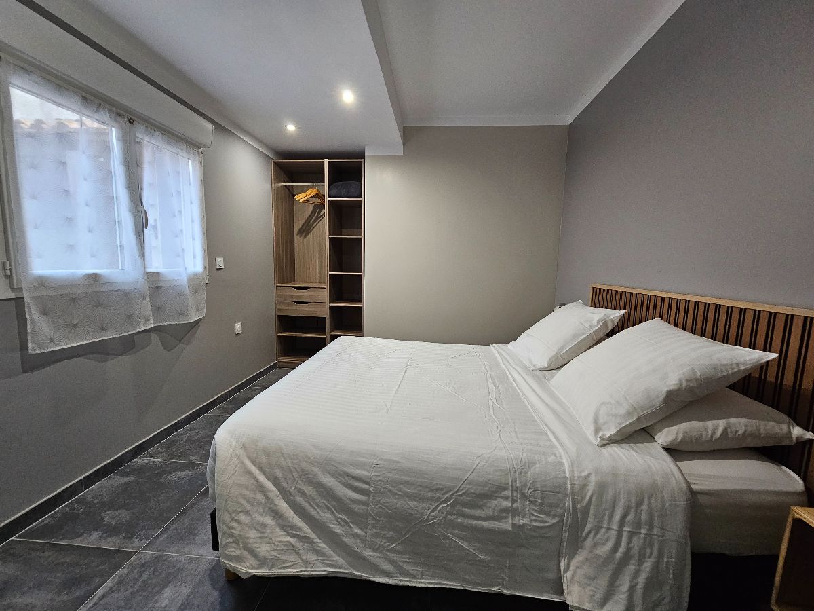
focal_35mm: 13
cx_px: 407
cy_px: 306
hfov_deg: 106.2
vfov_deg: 89.9
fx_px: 306
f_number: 2.2
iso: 320
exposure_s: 1/50
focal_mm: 2.2
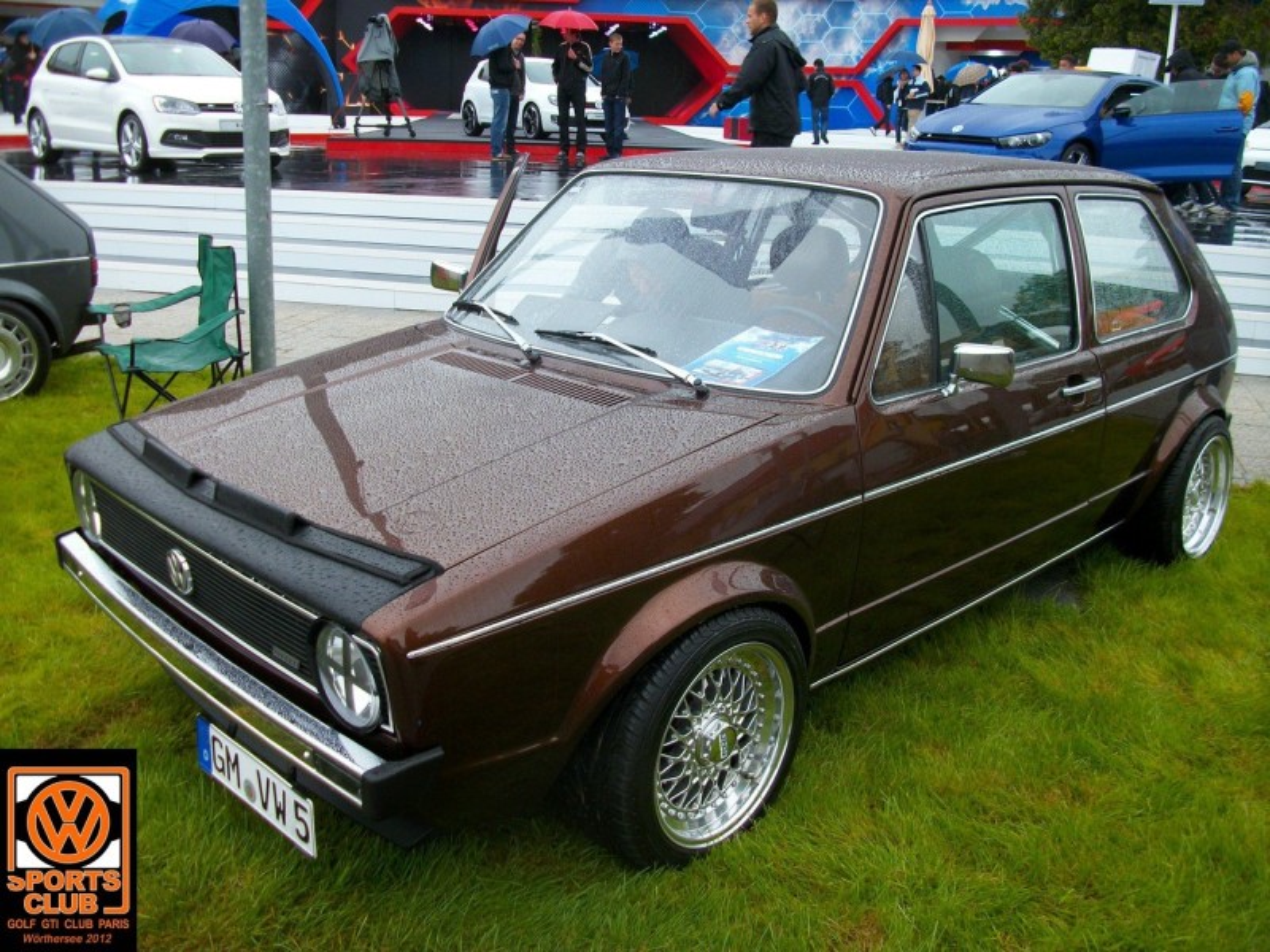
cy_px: 476
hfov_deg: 54.0
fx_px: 1247
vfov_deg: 41.8
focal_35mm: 34
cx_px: 635
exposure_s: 1/129
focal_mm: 5.7
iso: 80
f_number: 2.9
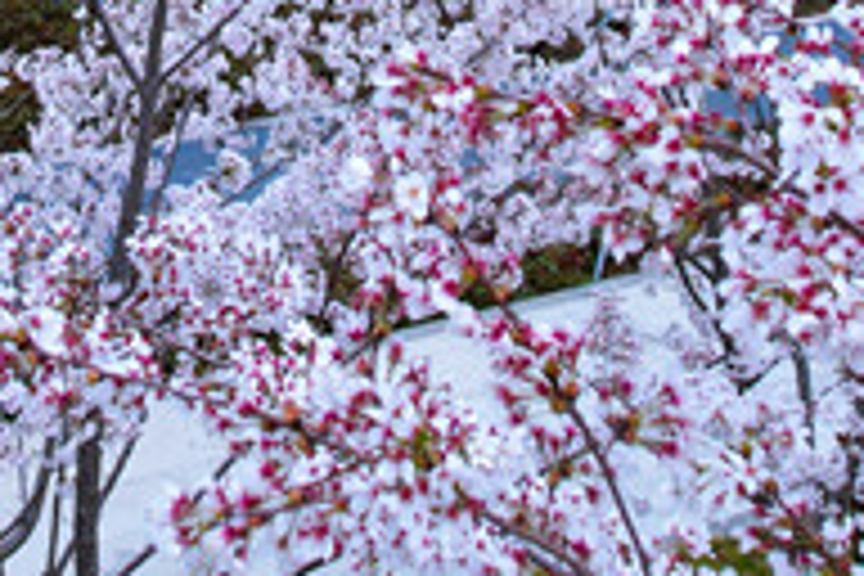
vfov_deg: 12.4
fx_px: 2424
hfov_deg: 20.1
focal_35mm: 101
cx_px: 216
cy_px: -454
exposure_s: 1/500
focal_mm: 8.38
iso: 100
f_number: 2.8
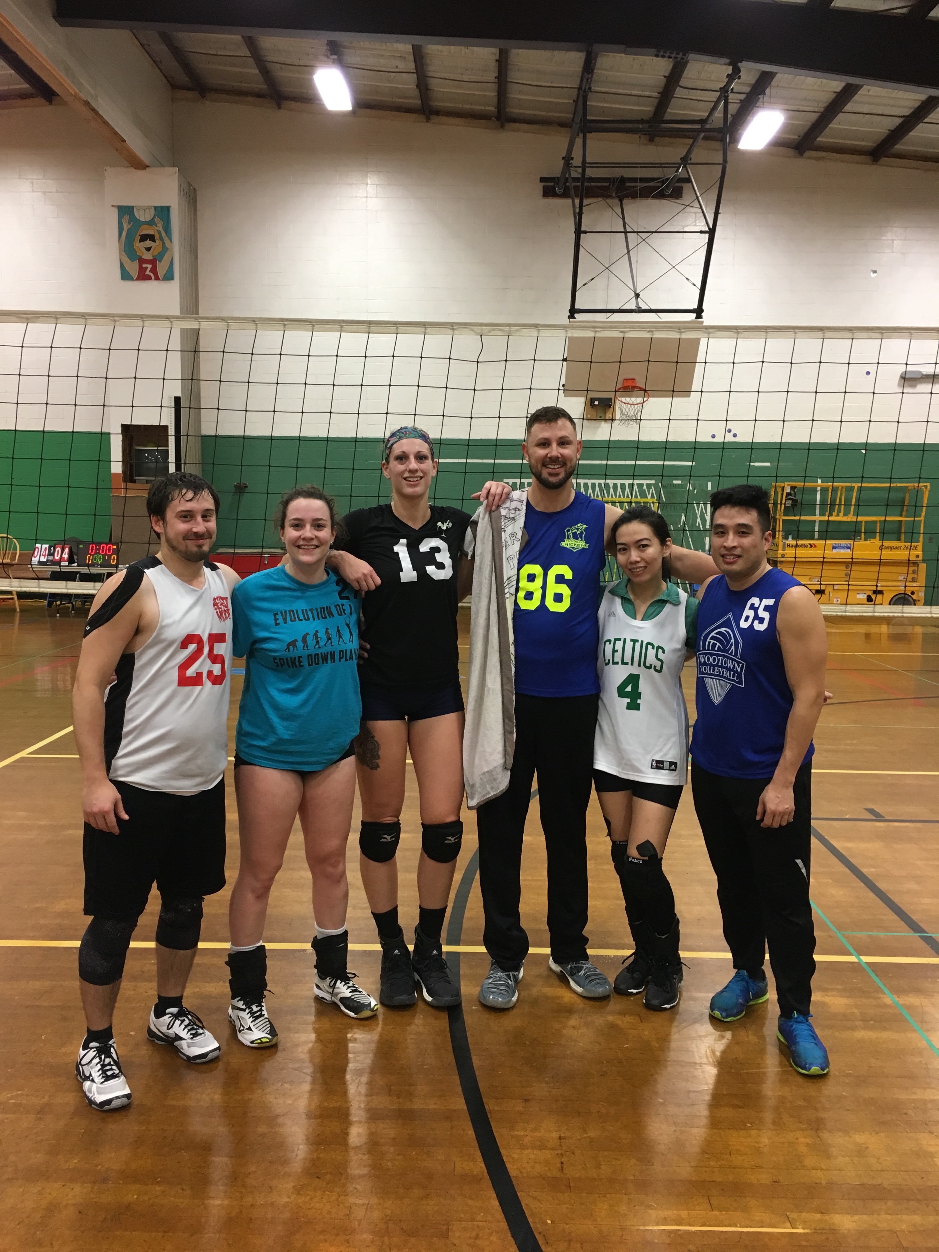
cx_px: 470
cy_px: 626
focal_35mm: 29
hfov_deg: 48.2
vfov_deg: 61.7
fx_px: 1049
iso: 100
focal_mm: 4.15
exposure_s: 1/30
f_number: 2.2
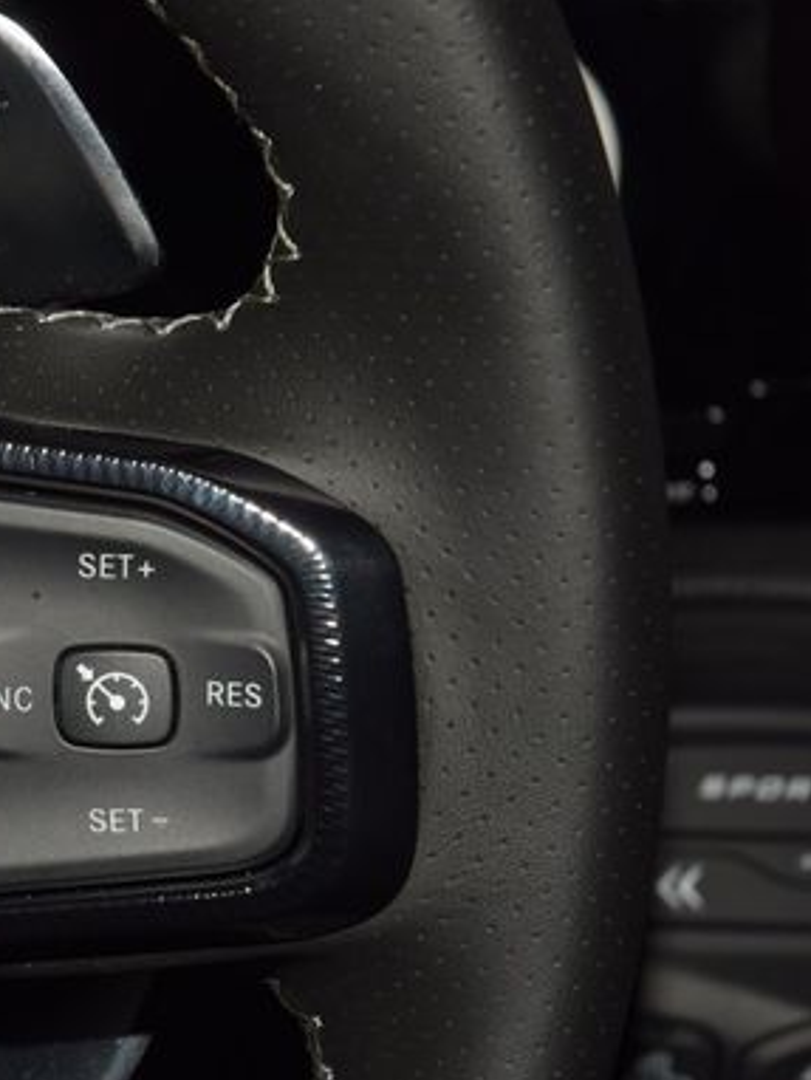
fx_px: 5273
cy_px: 553
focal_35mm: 169
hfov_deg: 8.7
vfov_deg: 11.7
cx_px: -37
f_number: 8
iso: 100
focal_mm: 70
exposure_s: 1/125
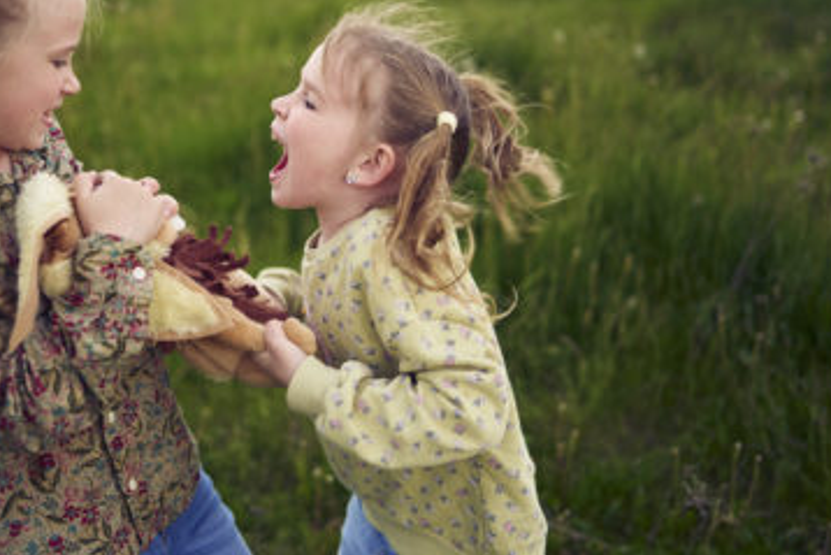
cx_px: 325
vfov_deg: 26.9
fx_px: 1155
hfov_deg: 39.4
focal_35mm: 50
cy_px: 208
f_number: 1.8
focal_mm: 35
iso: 200
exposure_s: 1/200
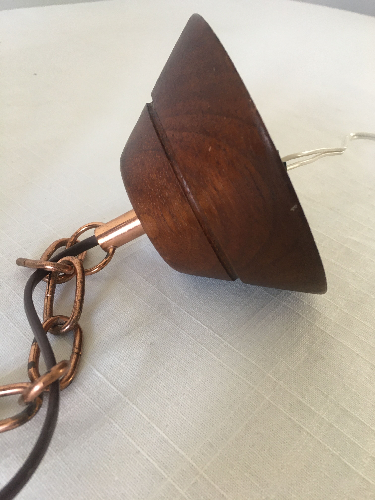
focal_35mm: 29
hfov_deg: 48.2
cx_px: 188
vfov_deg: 61.7
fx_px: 419
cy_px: 250
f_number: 2.2
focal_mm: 4.15
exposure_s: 1/33
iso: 80
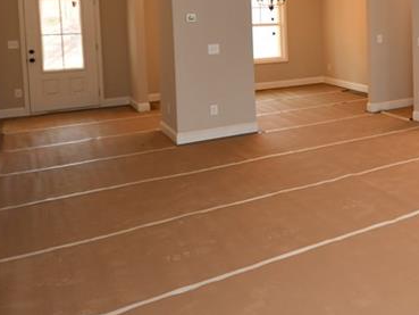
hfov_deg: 37.5
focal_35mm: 40
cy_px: 33
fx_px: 484
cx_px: 480
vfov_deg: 34.1
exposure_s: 1/60
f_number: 4
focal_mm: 10
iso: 400
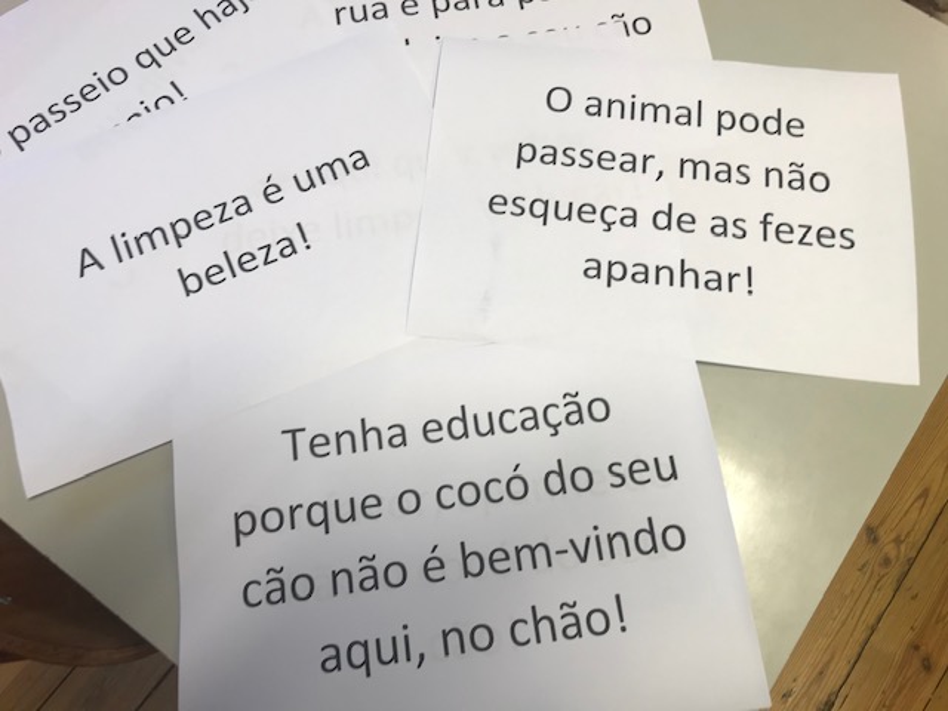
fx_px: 767
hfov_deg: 63.4
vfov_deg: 49.7
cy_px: 356
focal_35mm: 28
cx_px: 474
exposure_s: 1/50
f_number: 1.8
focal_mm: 3.99
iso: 32
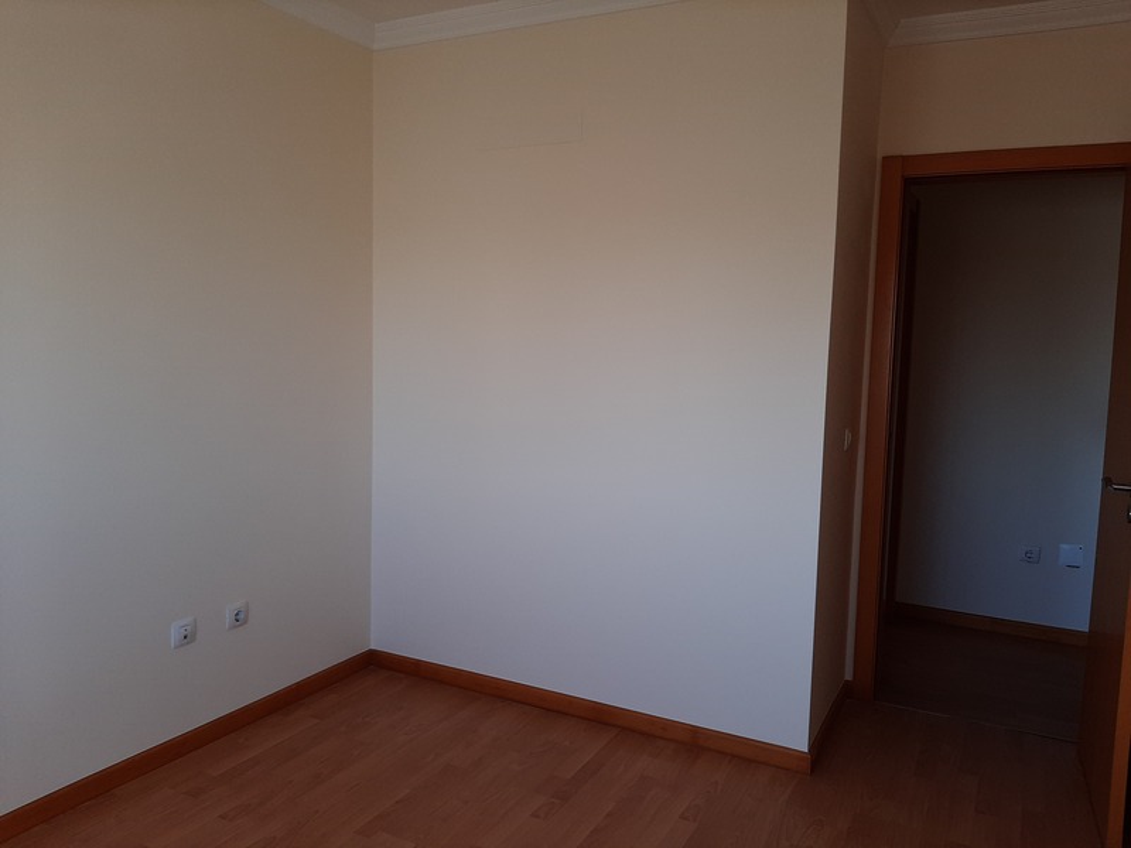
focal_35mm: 27
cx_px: 566
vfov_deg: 51.4
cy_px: 424
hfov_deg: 65.3
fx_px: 882
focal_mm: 3.93
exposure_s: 1/191
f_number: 1.7
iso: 40
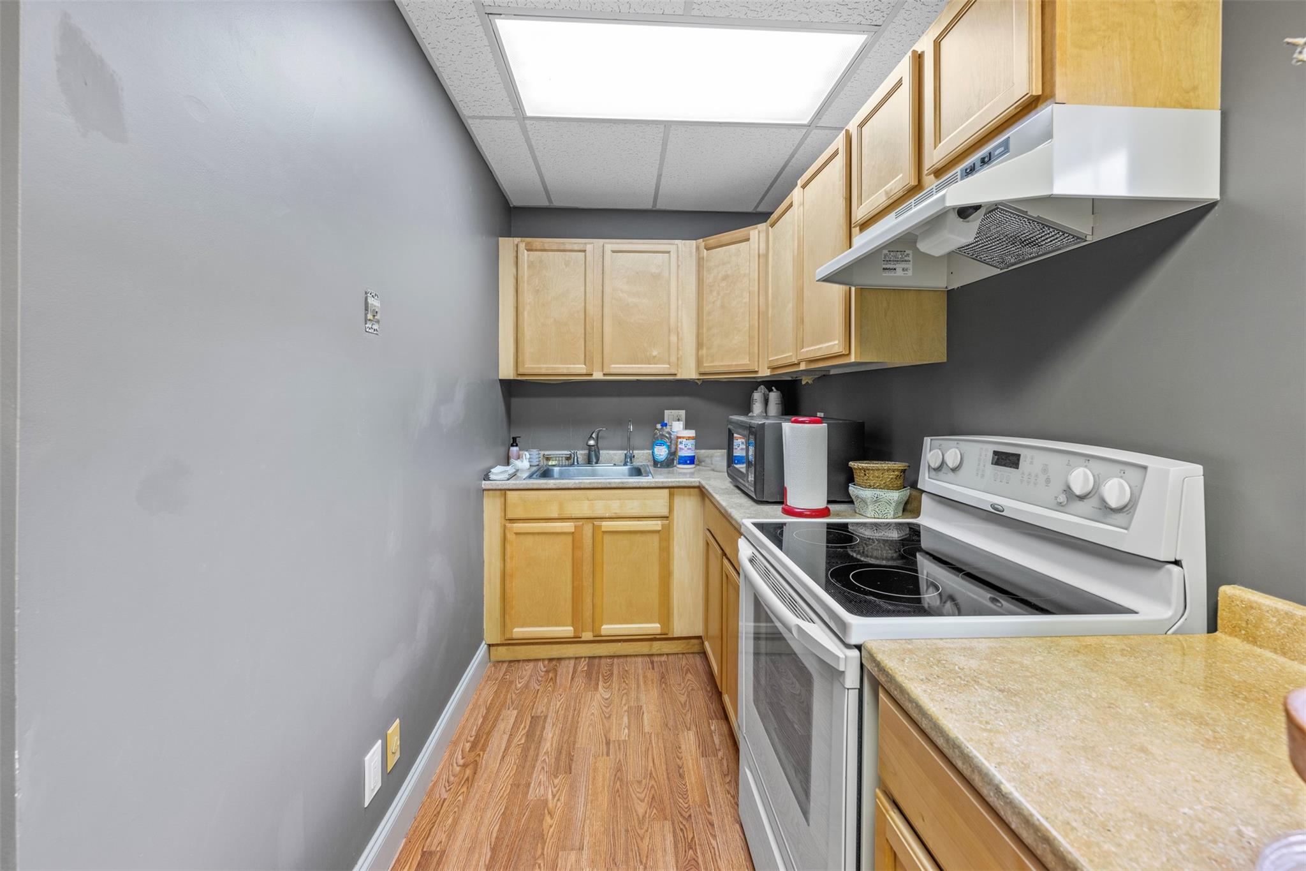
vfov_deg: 81.2
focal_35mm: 14
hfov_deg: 104.3
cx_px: 653
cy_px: 436
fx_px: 508
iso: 200
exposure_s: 1/2.5
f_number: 8
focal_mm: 14
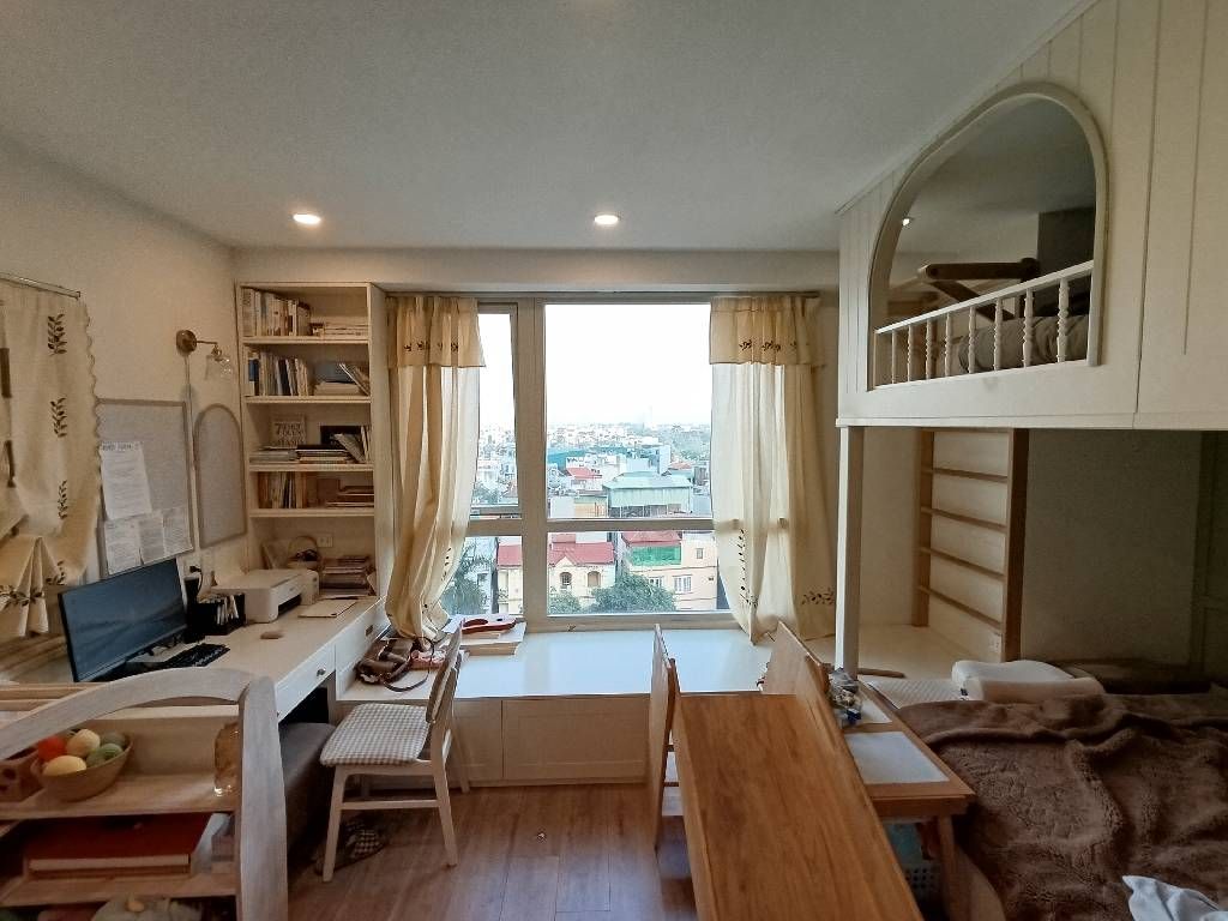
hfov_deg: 94.5
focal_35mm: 16
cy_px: 460
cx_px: 614
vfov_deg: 78.1
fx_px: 568
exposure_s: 1/100
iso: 100
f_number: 2.2
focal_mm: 1.65
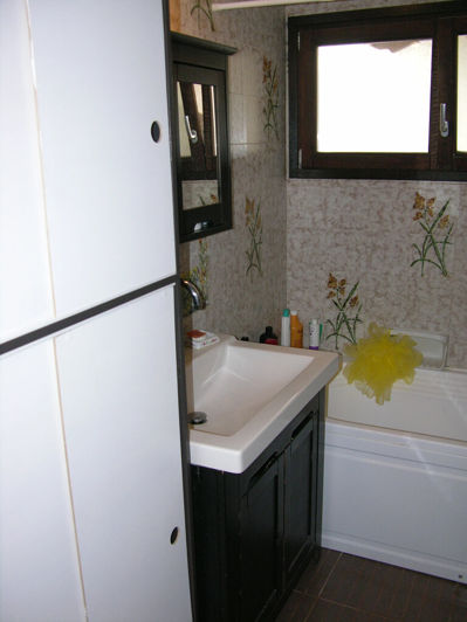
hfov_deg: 40.7
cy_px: 311
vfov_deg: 52.6
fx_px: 630
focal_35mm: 35
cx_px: 234
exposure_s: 1/60.1
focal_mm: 8.9
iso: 200
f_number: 2.8
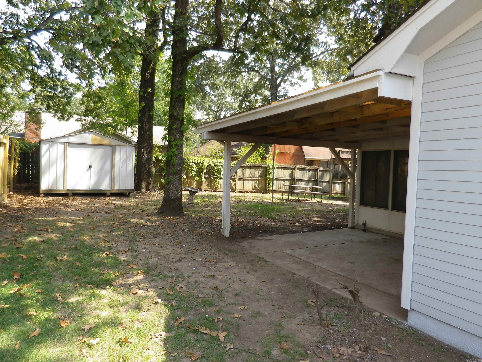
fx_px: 348
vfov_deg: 54.9
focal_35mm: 25
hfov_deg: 69.4
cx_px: 241
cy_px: 181
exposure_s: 1/125
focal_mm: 4.5
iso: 80
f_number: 3.5
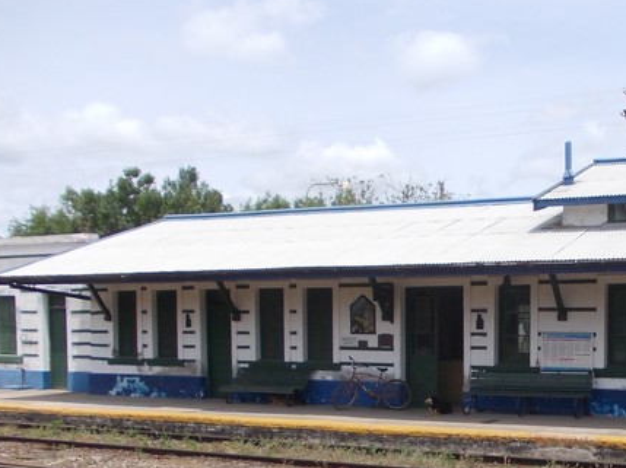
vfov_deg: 28.2
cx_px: 540
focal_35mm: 50
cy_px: 401
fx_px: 903
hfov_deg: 36.3
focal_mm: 4
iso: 80
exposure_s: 1/400
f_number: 5.4
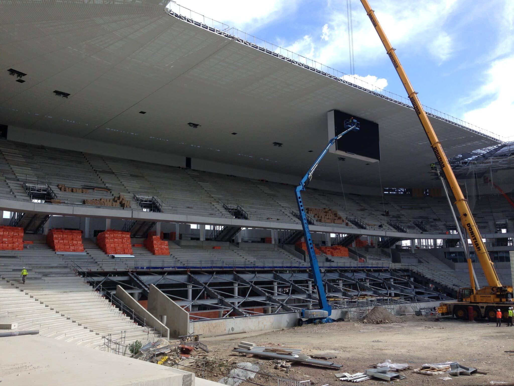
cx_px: 257
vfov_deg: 42.9
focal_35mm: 33
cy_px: 193
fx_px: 490
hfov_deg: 55.4
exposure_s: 1/809
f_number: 2.4
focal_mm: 4.12
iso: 50
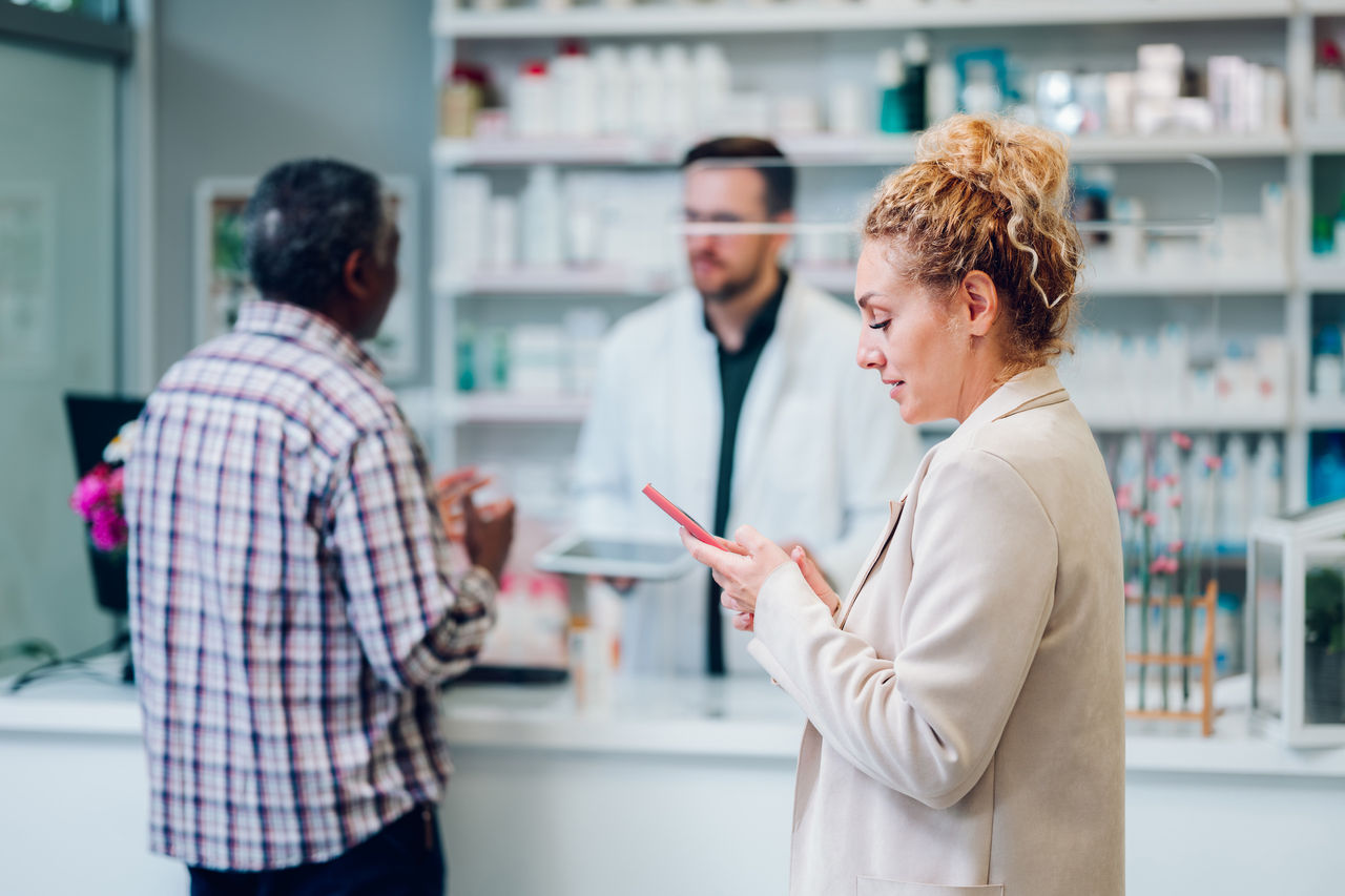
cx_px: 672
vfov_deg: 16.1
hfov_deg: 23.9
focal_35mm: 85
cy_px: 448
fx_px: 3175
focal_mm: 85
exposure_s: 1/200
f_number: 2
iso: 200
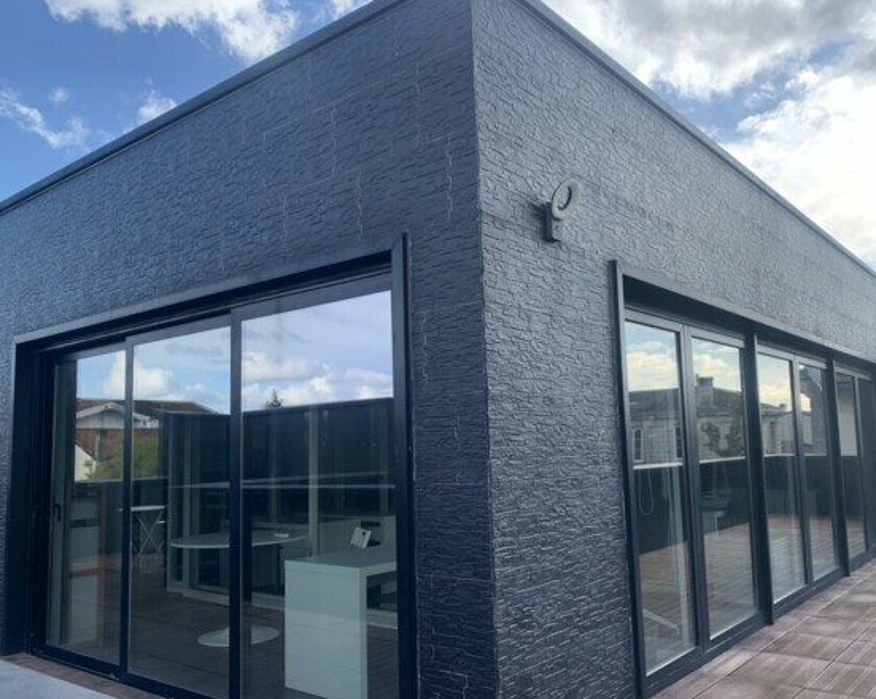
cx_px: 459
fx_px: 751
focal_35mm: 29
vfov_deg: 49.9
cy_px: 365
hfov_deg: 60.5
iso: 25
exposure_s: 1/711
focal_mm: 4.25
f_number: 1.8
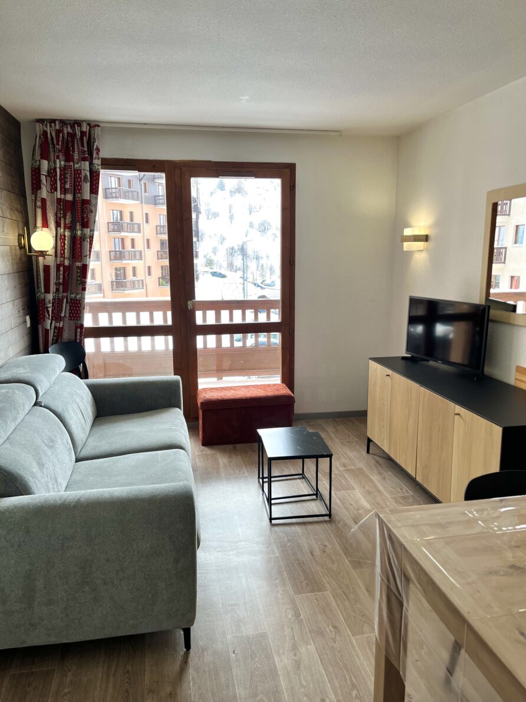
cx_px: 263
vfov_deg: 67.3
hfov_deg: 53.1
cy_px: 351
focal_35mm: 26
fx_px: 527
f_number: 1.6
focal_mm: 5.1
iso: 50
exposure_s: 1/332
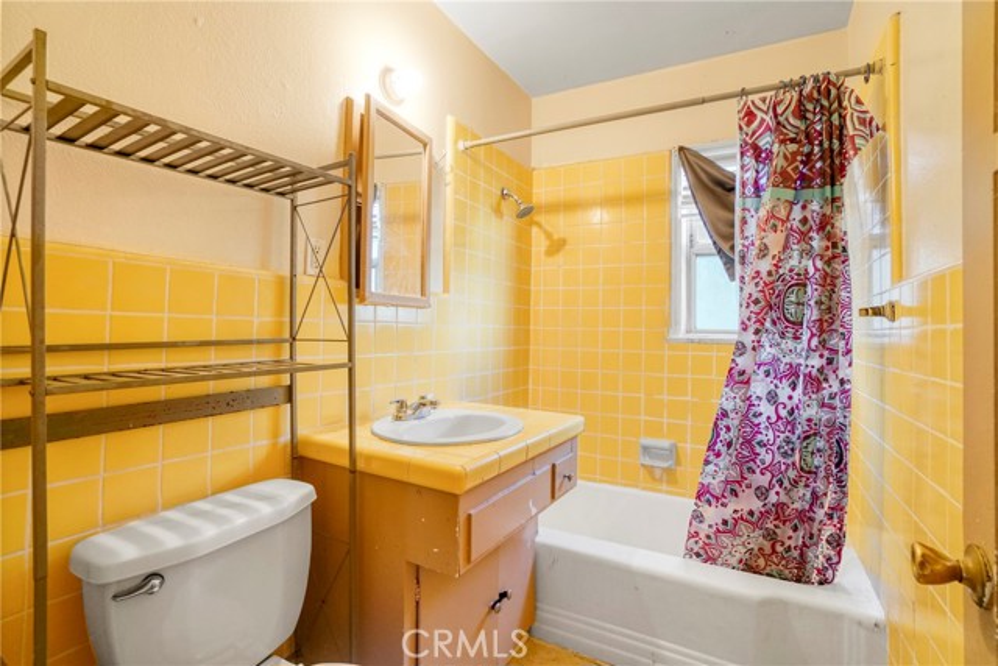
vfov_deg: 77.4
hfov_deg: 100.4
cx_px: 499
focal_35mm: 15
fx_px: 416
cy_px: 333
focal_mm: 10
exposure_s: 1/30
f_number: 4
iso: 2500
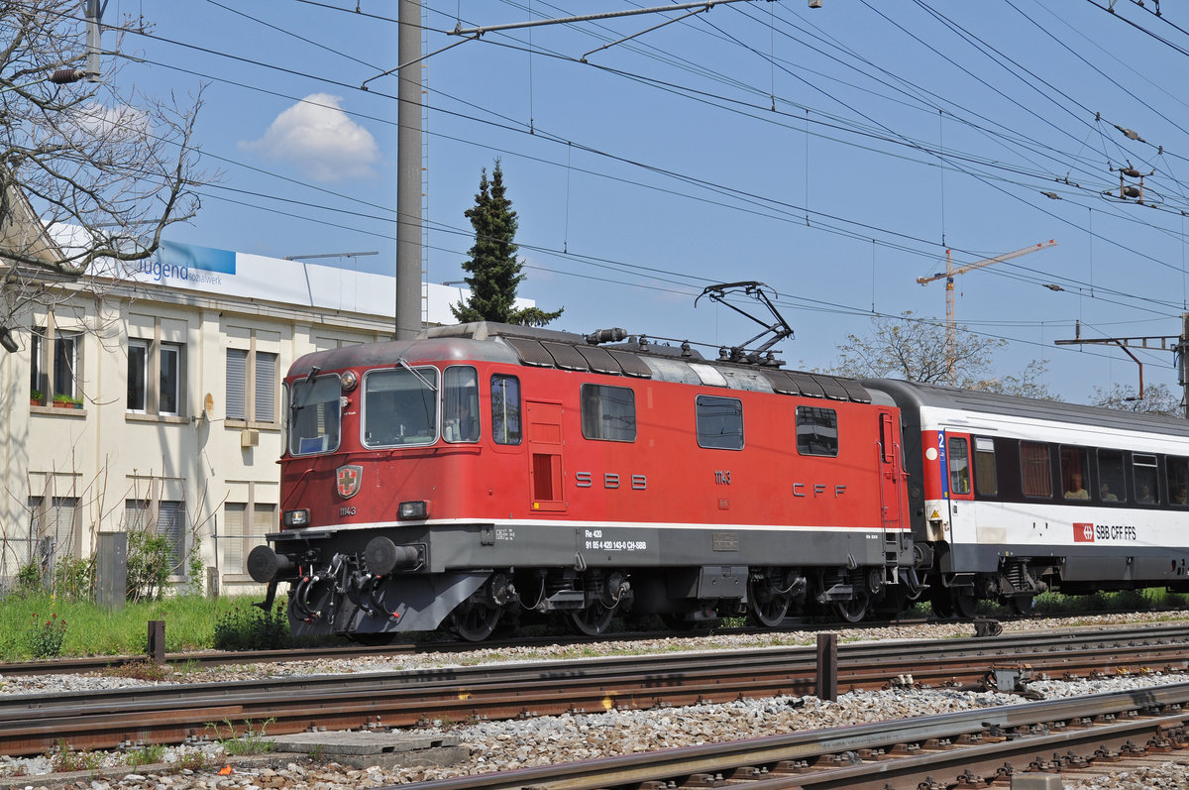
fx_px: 2721
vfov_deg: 16.5
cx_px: 594
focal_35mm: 82
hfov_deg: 24.6
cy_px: 395
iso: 200
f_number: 7.1
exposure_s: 1/1000
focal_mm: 55
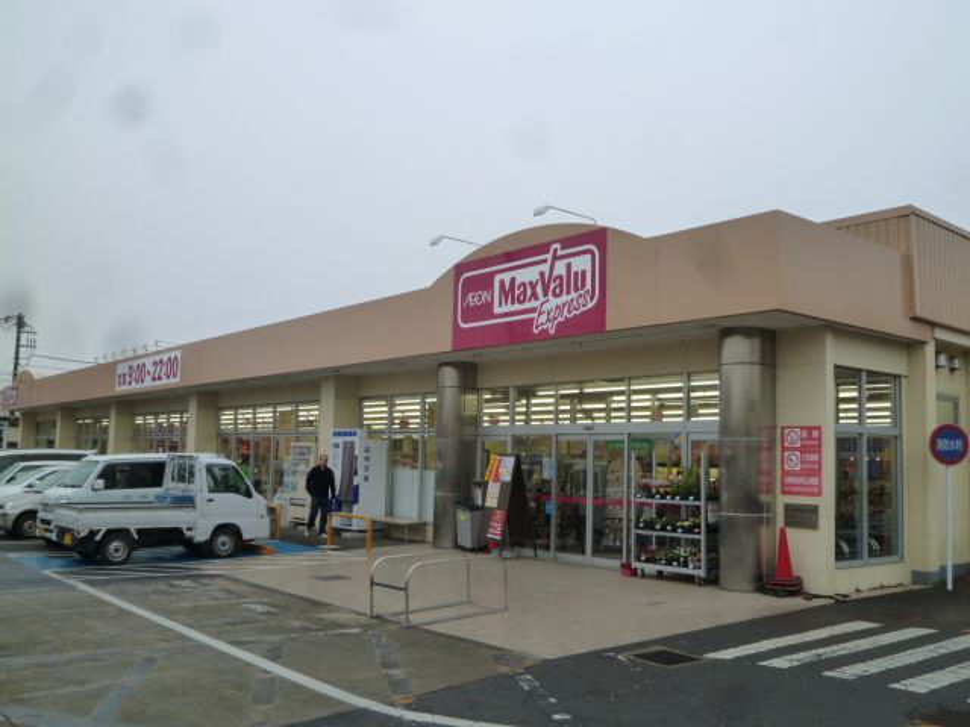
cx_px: 485
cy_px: 364
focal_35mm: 33
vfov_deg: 42.9
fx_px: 925
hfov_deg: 55.4
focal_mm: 5.9
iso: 125
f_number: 4
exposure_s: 1/100
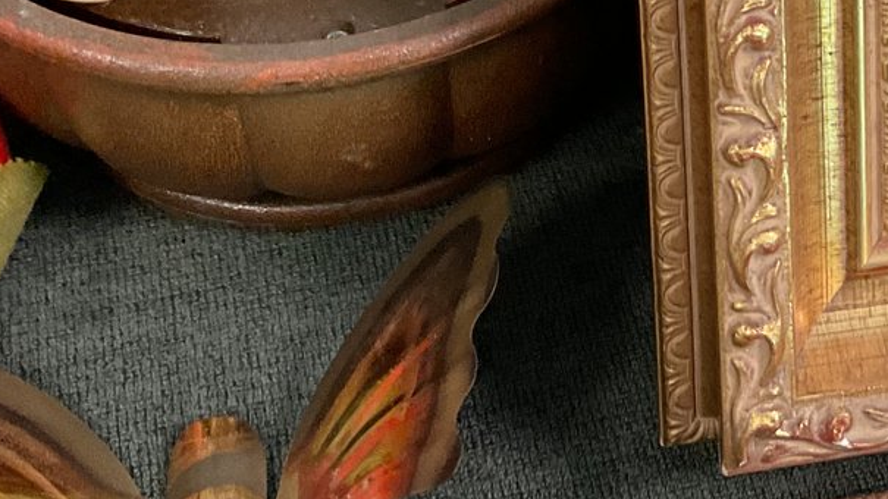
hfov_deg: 24.9
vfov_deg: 14.9
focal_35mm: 79
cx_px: 993
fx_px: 1860
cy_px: -51
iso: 200
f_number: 1.8
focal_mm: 3
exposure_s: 1/60
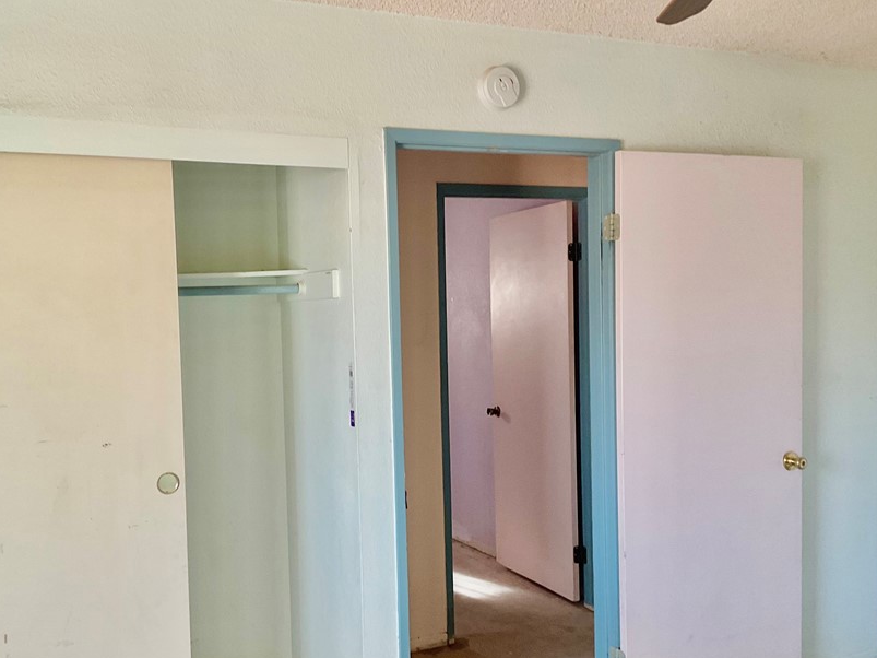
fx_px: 937
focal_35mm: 37
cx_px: 380
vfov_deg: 38.6
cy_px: 366
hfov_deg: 50.0
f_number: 1.8
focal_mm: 3
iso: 80
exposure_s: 1/60
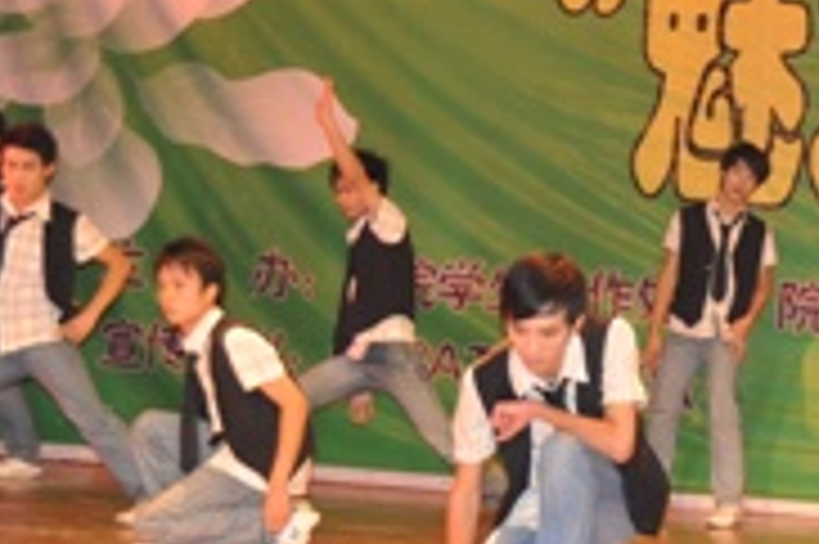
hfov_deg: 18.4
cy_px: 175
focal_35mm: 107
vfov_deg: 12.8
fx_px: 2432
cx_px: 900
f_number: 4
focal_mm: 26
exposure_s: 1/60
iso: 1100
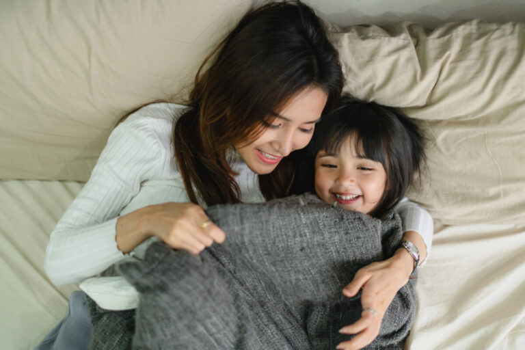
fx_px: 729
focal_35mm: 50
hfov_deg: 39.6
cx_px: 262
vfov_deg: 27.0
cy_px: 175
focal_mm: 50
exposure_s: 1/400
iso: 400
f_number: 1.6
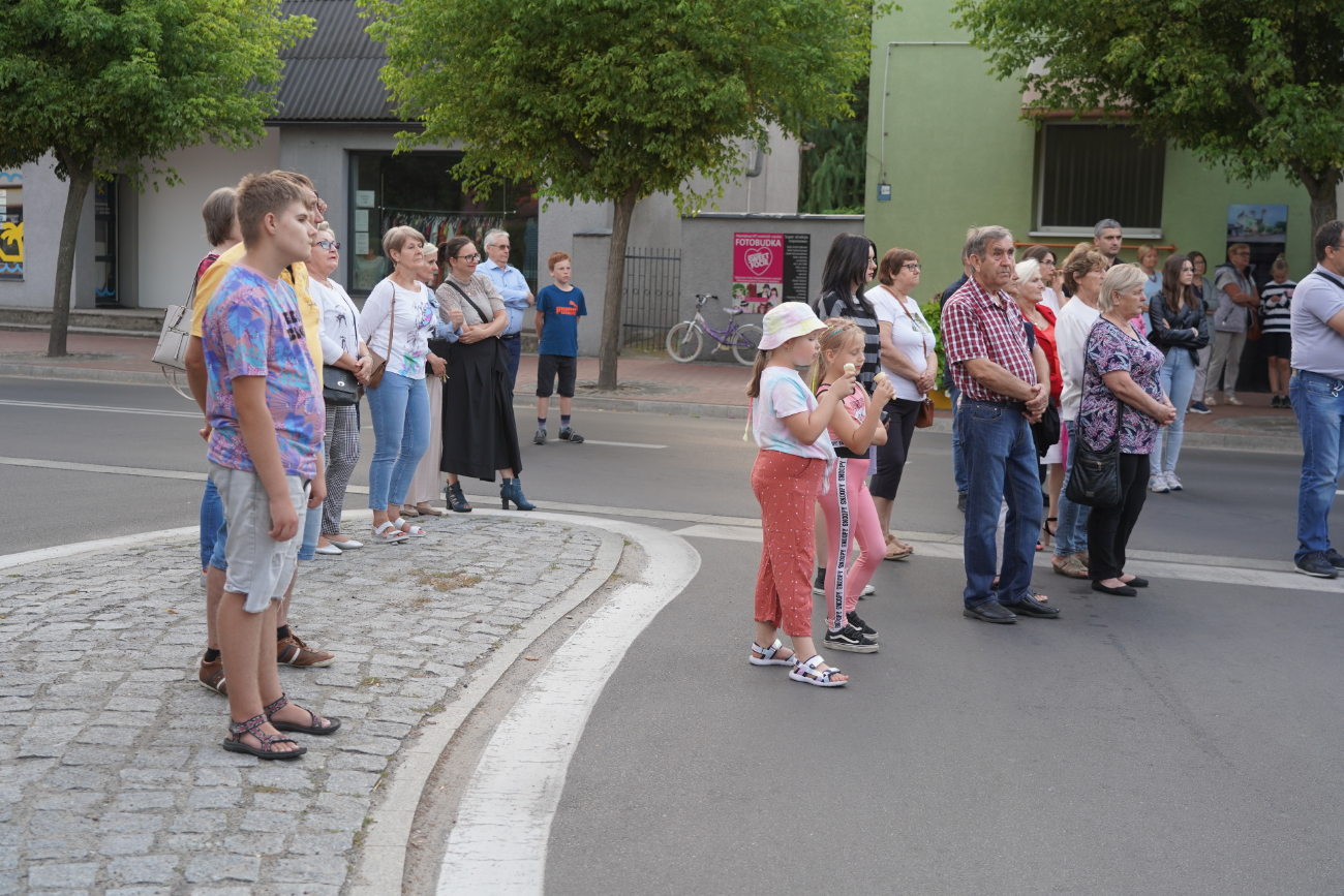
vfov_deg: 28.1
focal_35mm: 48
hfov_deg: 41.1
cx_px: 672
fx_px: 1792
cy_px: 448
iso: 250
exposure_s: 1/160
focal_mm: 48
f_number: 4
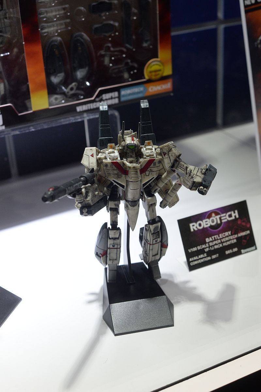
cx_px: 130
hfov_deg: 27.0
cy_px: 196
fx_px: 543
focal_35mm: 50
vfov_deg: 39.6
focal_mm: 50
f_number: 6.3
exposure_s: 1/125
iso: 2000
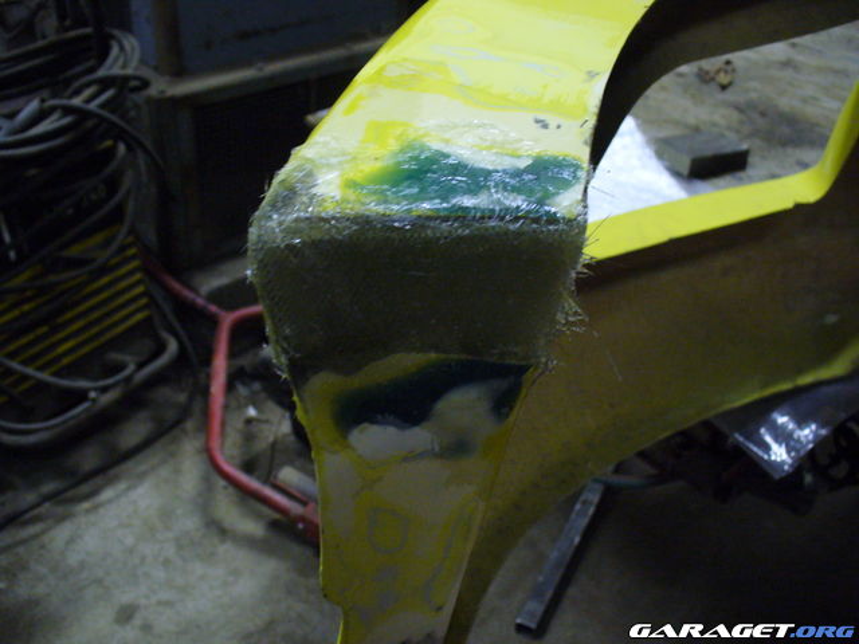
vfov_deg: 38.7
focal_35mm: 37
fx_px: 918
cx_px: 430
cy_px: 322
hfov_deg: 50.1
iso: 200
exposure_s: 1/8
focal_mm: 6.1
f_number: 2.8
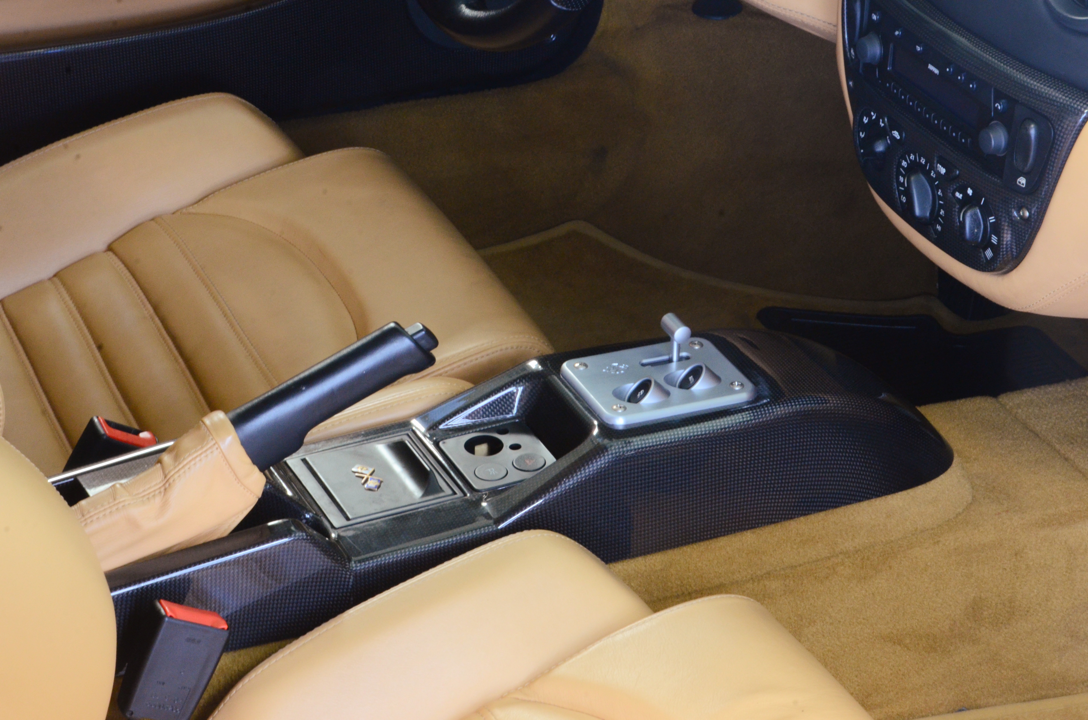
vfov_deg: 13.0
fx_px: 3167
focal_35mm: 105
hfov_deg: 19.5
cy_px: 360
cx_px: 544
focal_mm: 70
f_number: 25
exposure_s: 1.3
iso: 1600
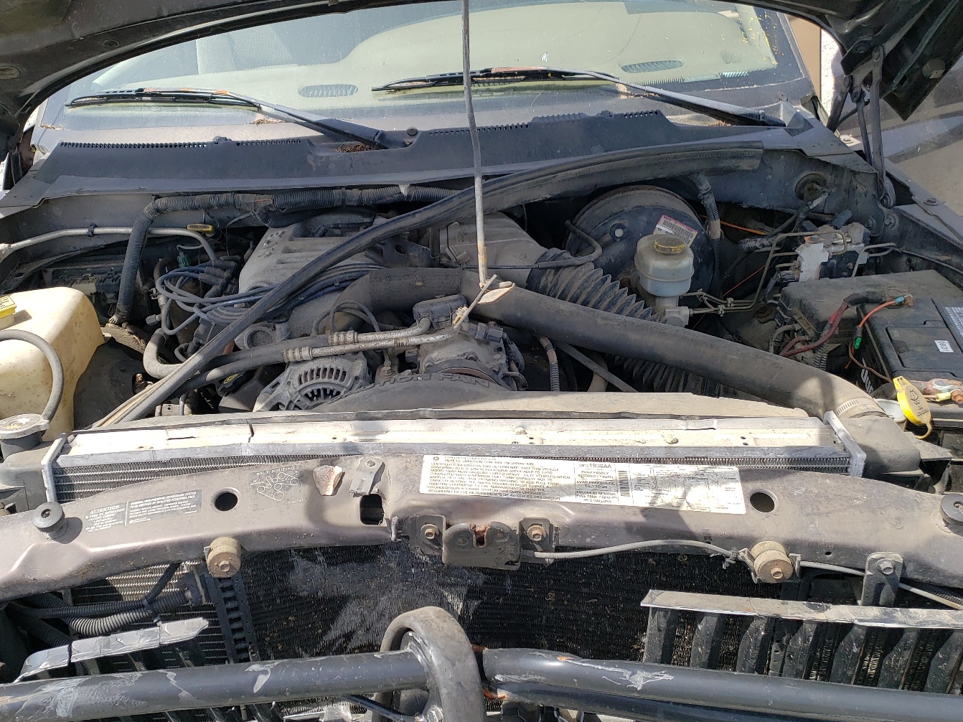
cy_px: 328
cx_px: 426
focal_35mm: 31
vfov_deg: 45.4
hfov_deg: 58.2
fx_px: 862
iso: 50
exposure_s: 1/1250
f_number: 1.5
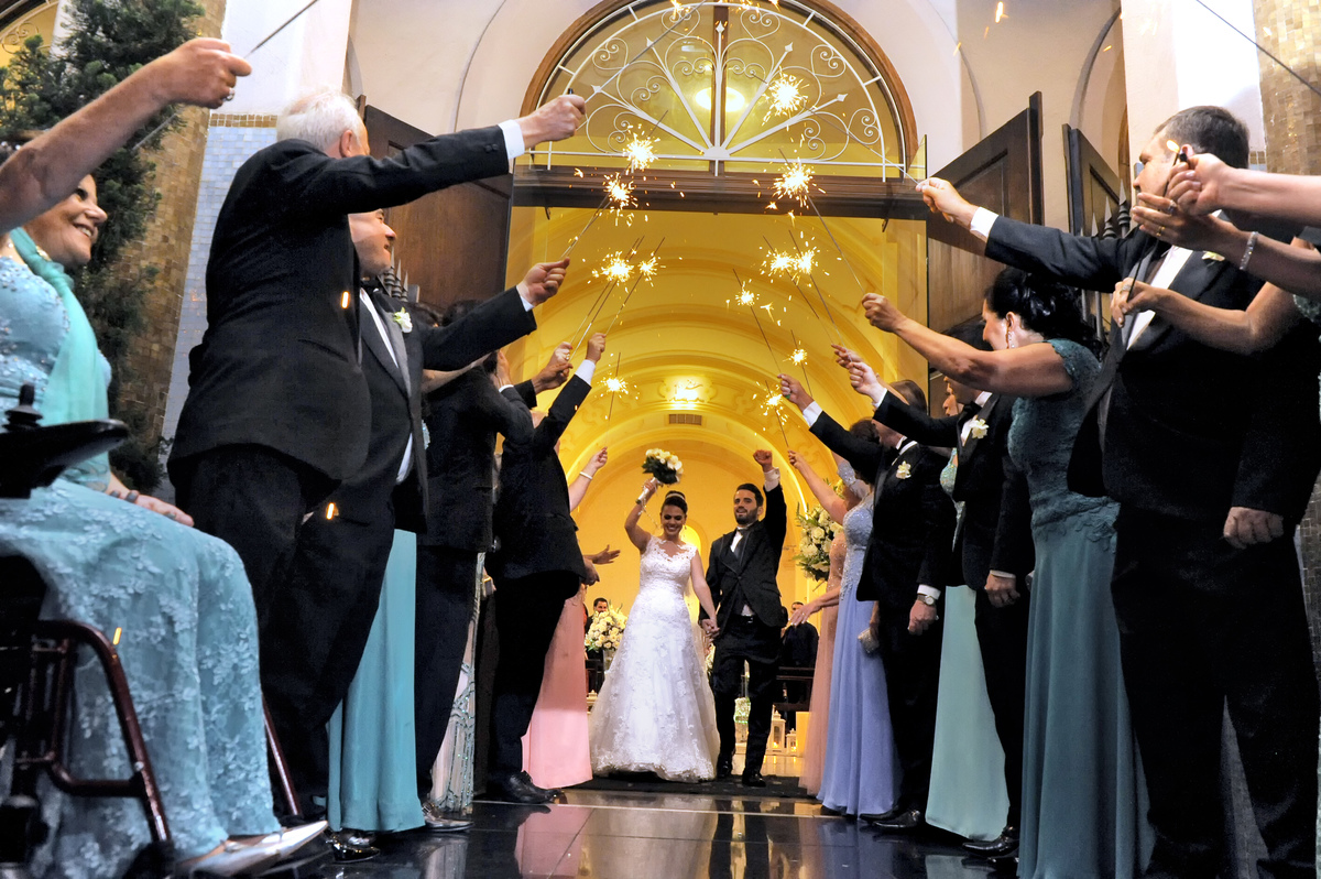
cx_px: 660
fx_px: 1137
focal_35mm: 31
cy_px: 440
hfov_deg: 60.3
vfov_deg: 42.3
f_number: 7.1
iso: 3200
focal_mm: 31
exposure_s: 1/125
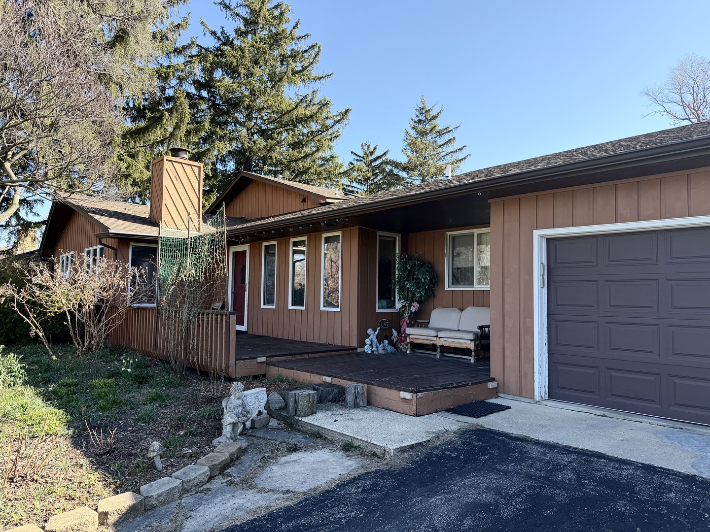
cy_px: 266
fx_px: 492
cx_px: 355
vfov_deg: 56.8
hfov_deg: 71.6
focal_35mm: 24
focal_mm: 6.76
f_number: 1.78
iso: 100
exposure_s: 1/1437
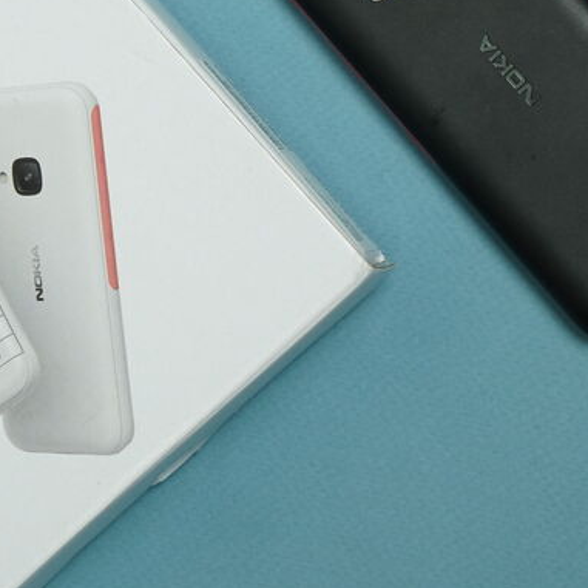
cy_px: 127
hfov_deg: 14.3
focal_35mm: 122
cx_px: 308
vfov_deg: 14.2
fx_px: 2345
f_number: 7.1
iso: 1250
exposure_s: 1/125
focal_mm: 57
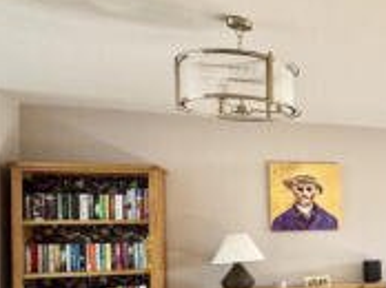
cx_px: 494
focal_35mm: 47
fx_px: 523
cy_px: 227
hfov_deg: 31.7
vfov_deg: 30.1
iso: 100
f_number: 2.2
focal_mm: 2.22
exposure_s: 1/99
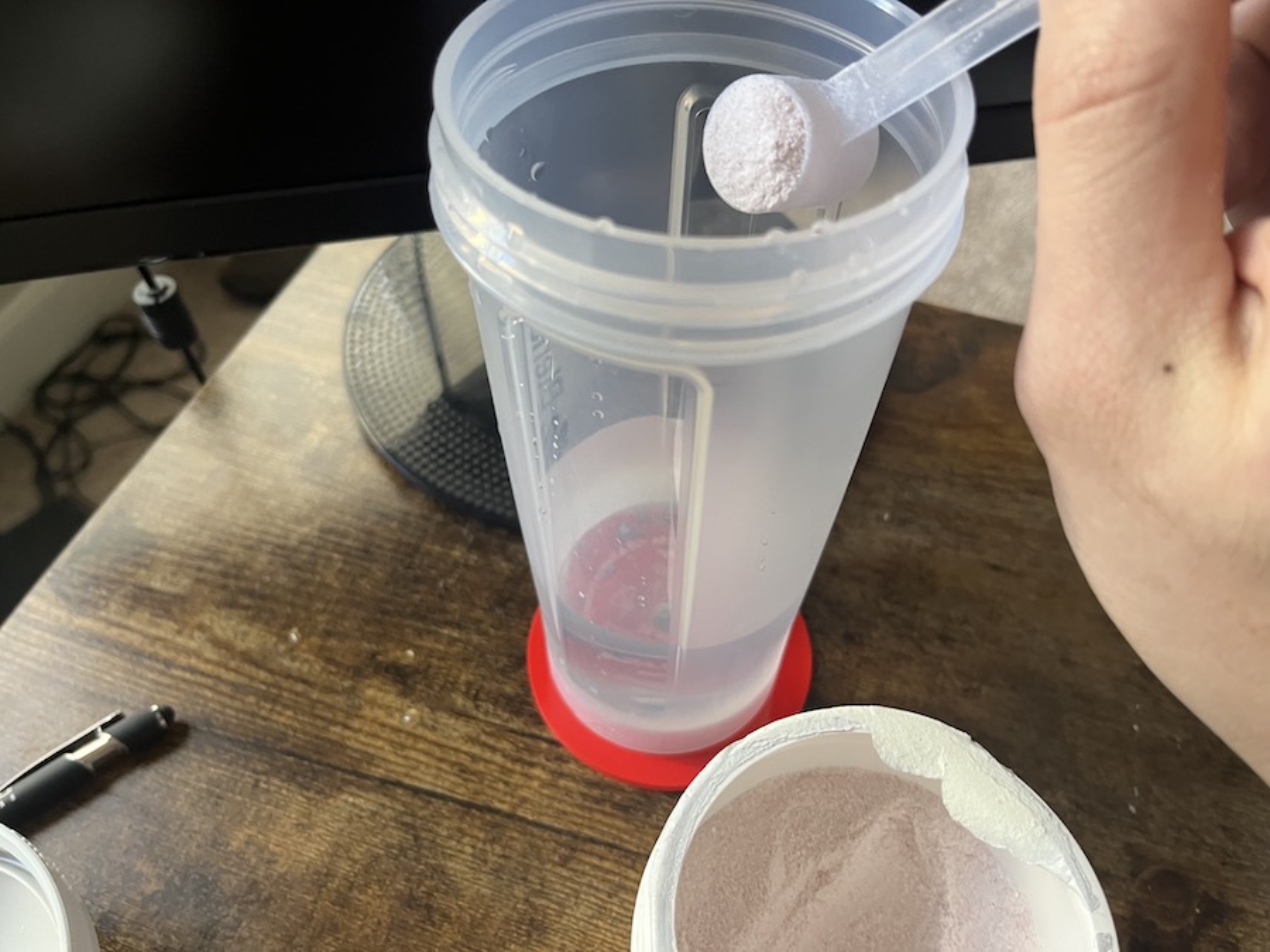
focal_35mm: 26
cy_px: 476
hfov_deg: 67.3
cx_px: 635
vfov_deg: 53.1
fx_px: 954
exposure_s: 1/60
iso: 200
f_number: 1.6
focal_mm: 5.1
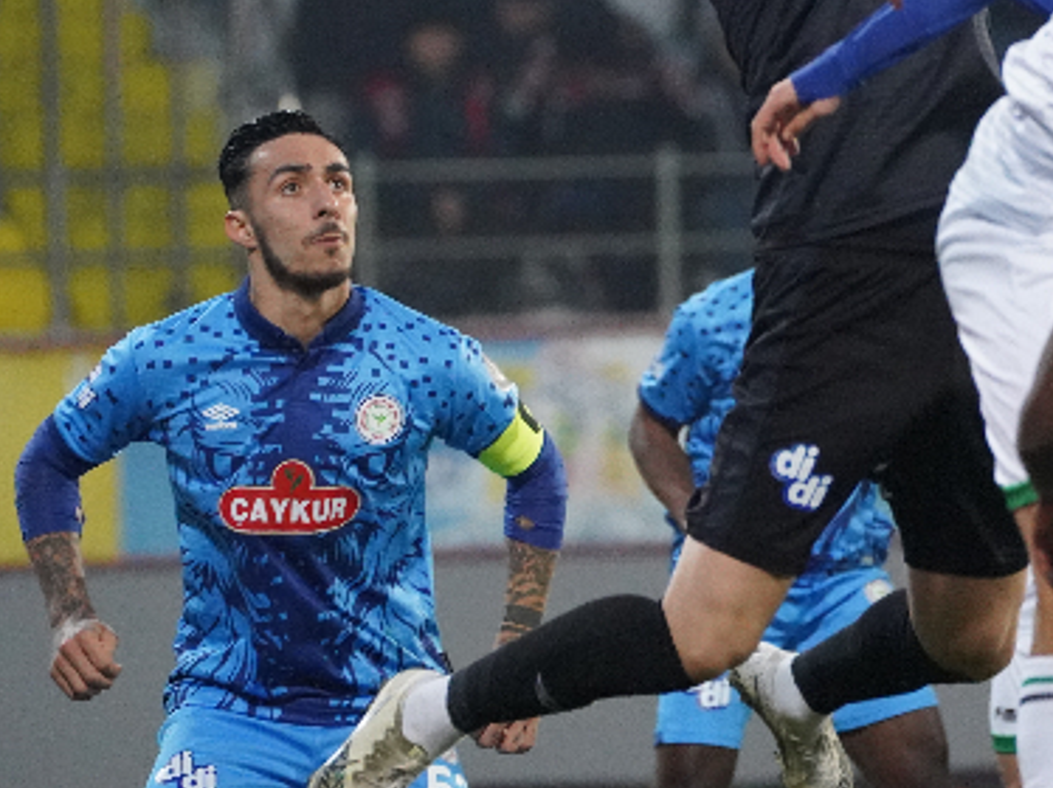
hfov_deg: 2.6
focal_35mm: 768
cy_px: 162
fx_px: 23347
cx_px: 617
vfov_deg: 1.9
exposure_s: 1/1600
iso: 12800
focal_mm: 373
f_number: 5.6
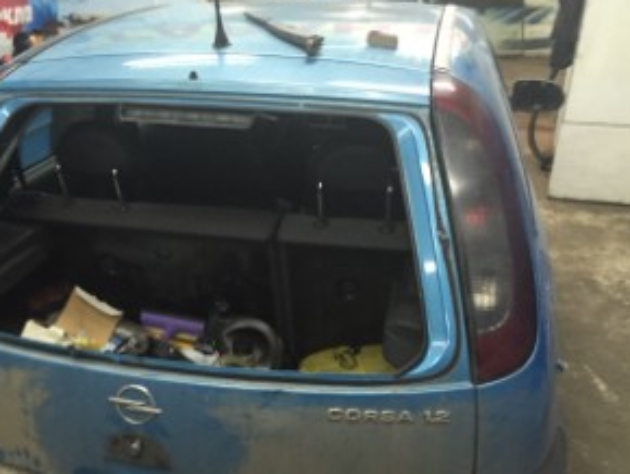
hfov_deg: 46.0
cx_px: 209
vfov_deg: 35.9
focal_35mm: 40
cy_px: 280
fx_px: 729
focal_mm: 4.15
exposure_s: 1/33
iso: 250
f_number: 2.2
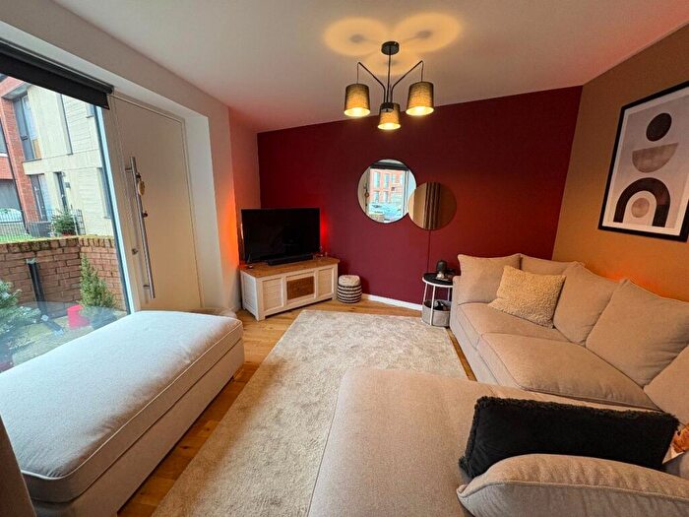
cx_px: 344
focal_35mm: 14
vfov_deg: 85.7
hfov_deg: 102.1
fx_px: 279
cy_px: 258
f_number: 2.2
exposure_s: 1/61
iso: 200
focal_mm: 2.22
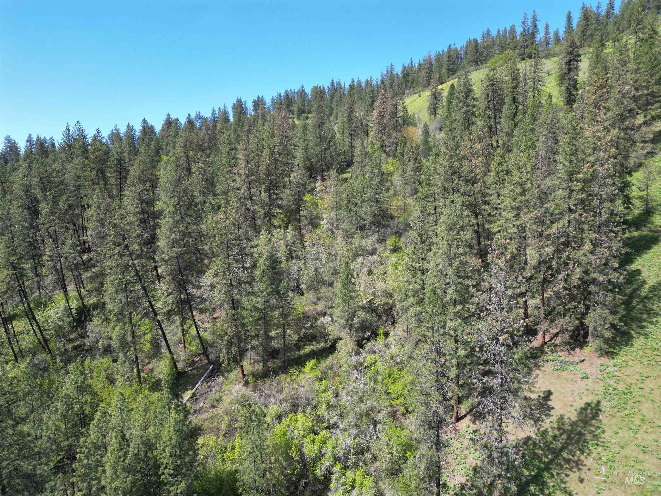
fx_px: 458
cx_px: 330
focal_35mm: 24
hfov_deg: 71.6
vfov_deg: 56.8
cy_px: 248
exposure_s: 1/1250
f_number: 1.7
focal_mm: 6.72
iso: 100
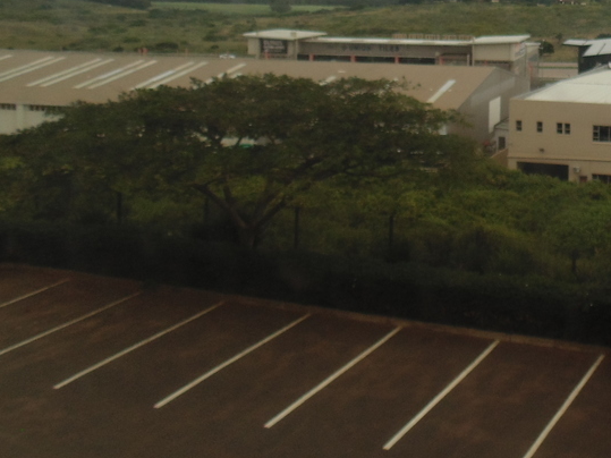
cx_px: 601
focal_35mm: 49
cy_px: 50
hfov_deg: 35.5
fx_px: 865
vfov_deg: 28.6
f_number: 3.1
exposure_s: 1/800
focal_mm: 4
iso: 80
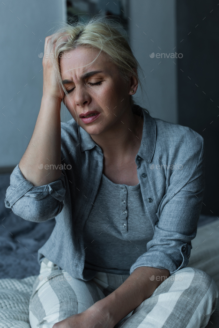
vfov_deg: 39.6
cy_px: 164
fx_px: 456
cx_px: 110
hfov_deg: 27.0
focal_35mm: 50
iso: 200
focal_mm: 50
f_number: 3.5
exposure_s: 1/160
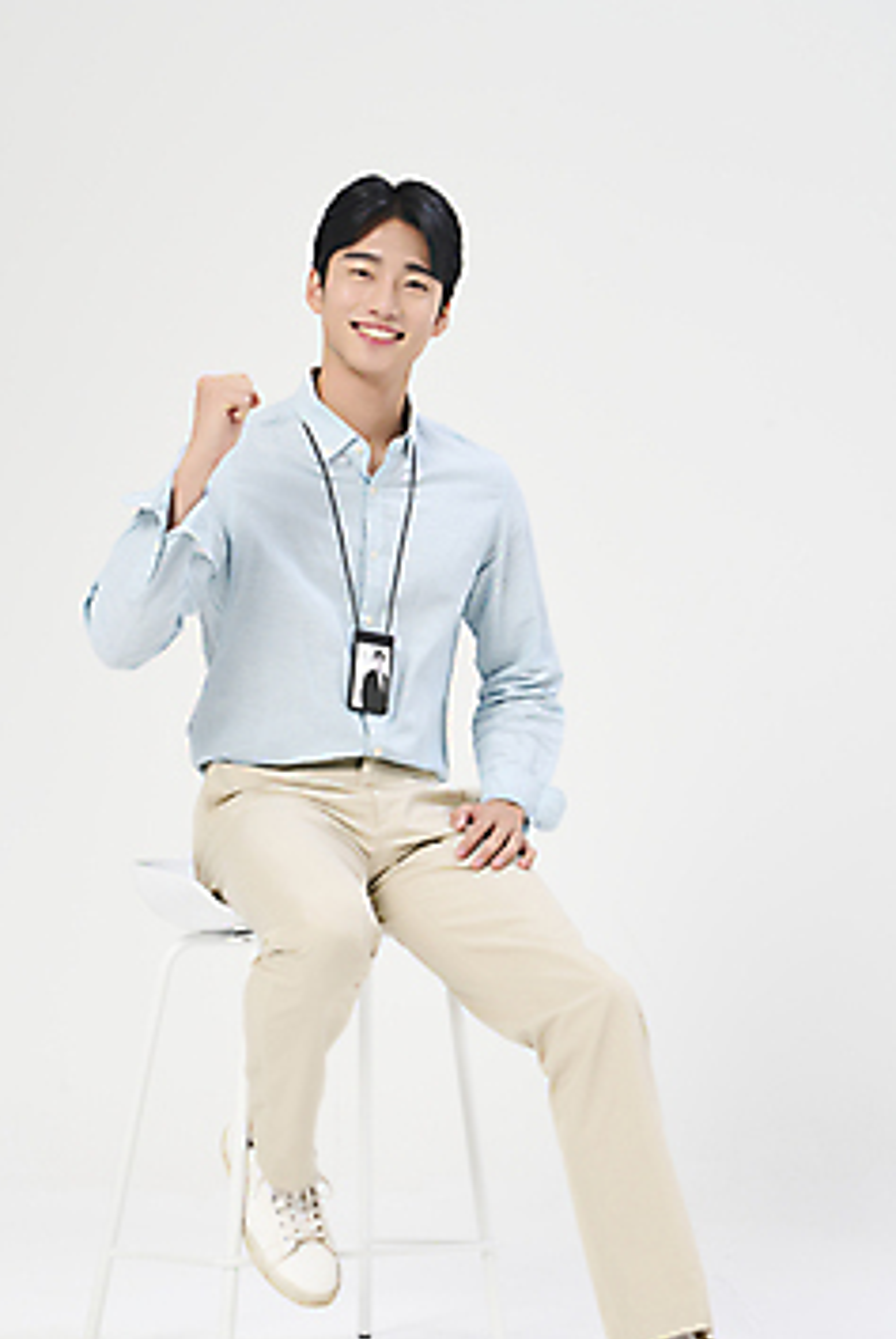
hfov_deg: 17.3
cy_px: 753
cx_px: 399
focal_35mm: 79
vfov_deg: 25.6
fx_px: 2940
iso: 160
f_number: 11
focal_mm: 70
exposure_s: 1/125
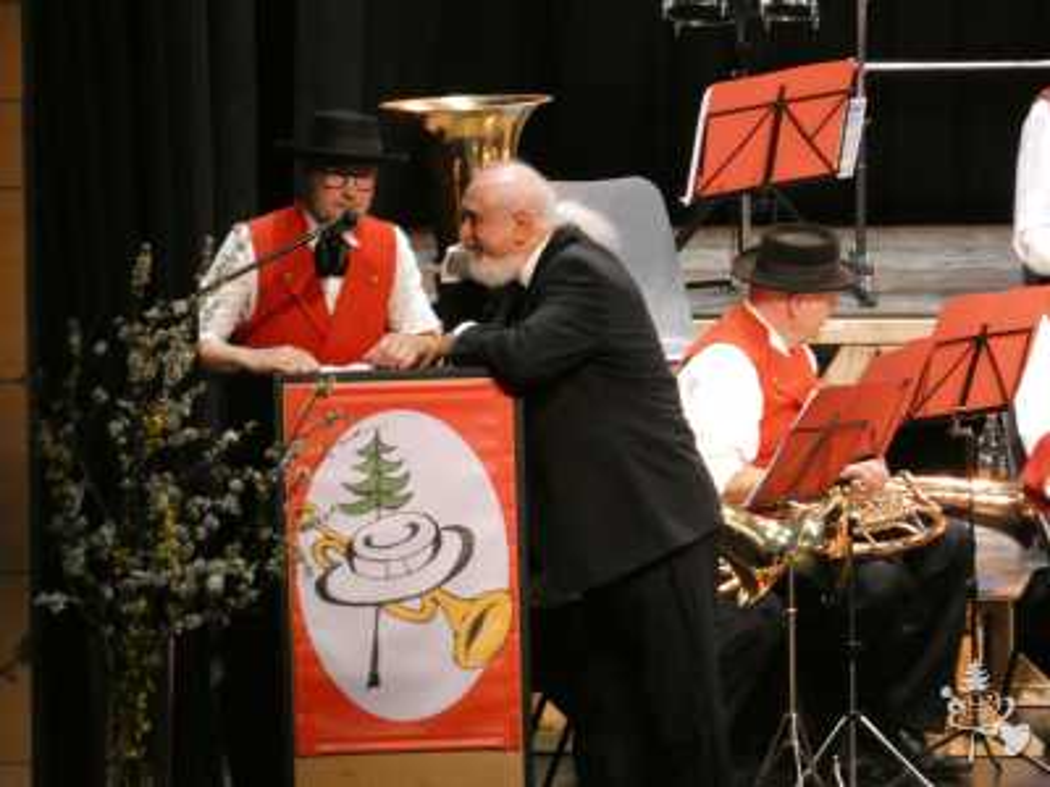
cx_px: 525
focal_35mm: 440
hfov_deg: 4.5
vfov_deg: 3.4
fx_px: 13346
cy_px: 394
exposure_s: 1/40
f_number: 5.6
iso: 1600
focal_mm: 78.8
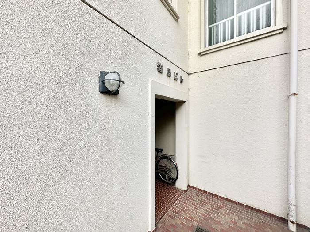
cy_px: 116
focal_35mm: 14
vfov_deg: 85.7
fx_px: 125
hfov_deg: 102.1
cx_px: 155
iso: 40
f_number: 2.2
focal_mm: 2.22
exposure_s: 1/410
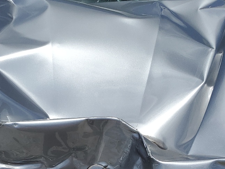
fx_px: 416
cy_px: 193
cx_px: 111
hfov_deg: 30.3
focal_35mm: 64
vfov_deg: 21.6
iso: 50
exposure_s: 1/10000
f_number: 1.5
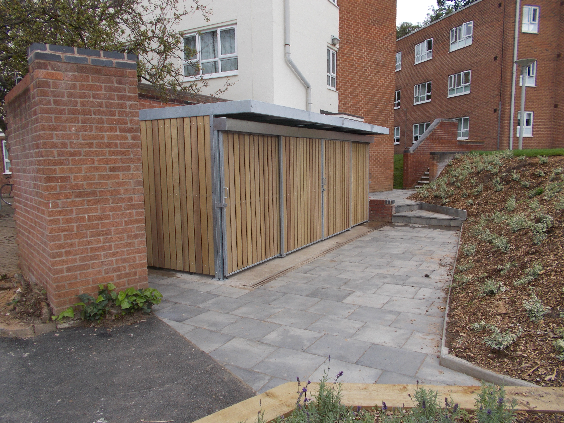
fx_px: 424
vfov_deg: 53.1
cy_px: 212
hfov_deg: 67.3
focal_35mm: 26
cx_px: 282
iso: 80
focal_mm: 4.6
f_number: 3.2
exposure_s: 1/320
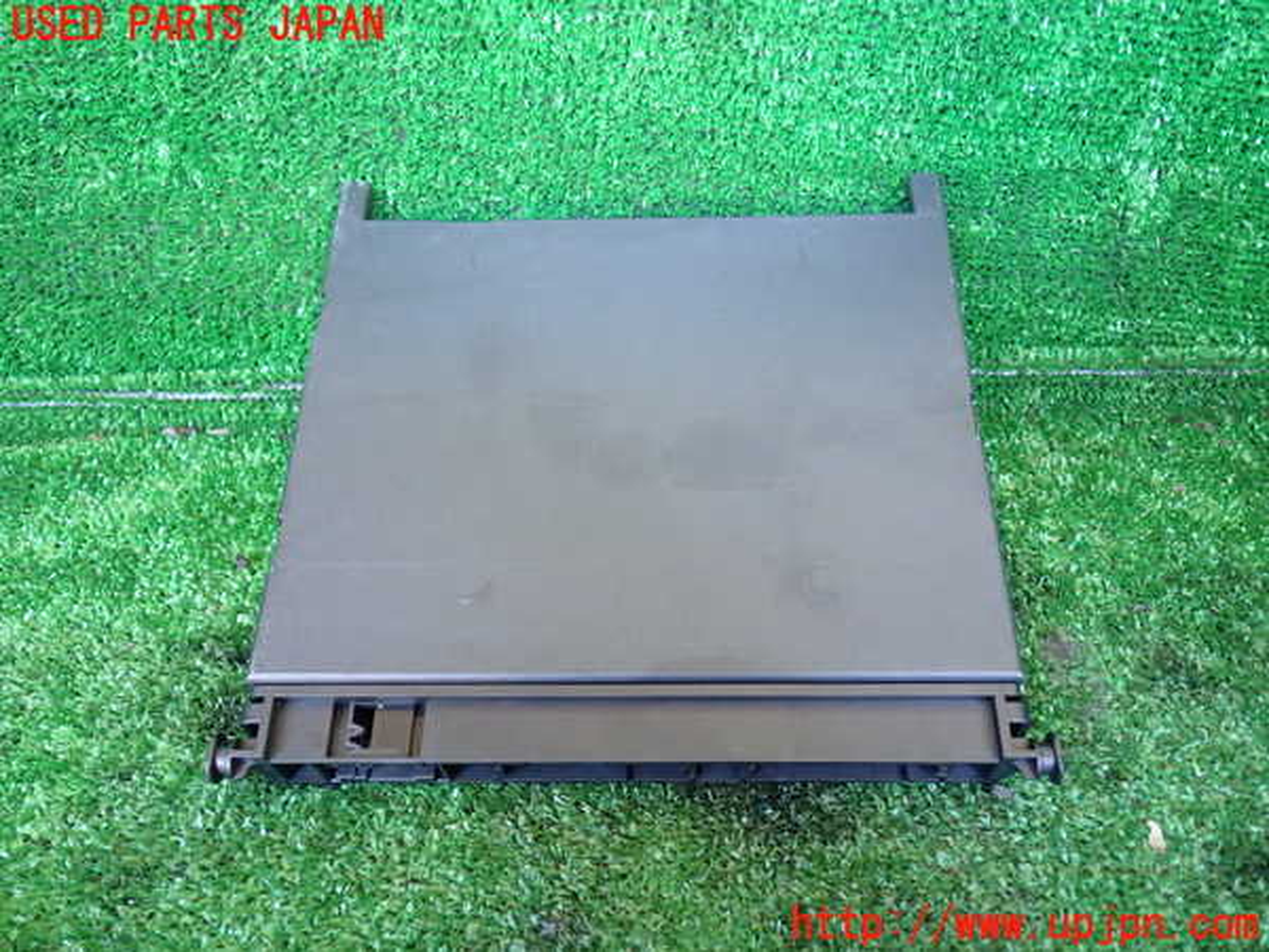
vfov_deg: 46.8
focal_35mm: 30
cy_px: 476
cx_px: 634
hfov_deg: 60.0
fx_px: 1100
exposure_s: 1/30
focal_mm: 5.4
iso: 500
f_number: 2.3
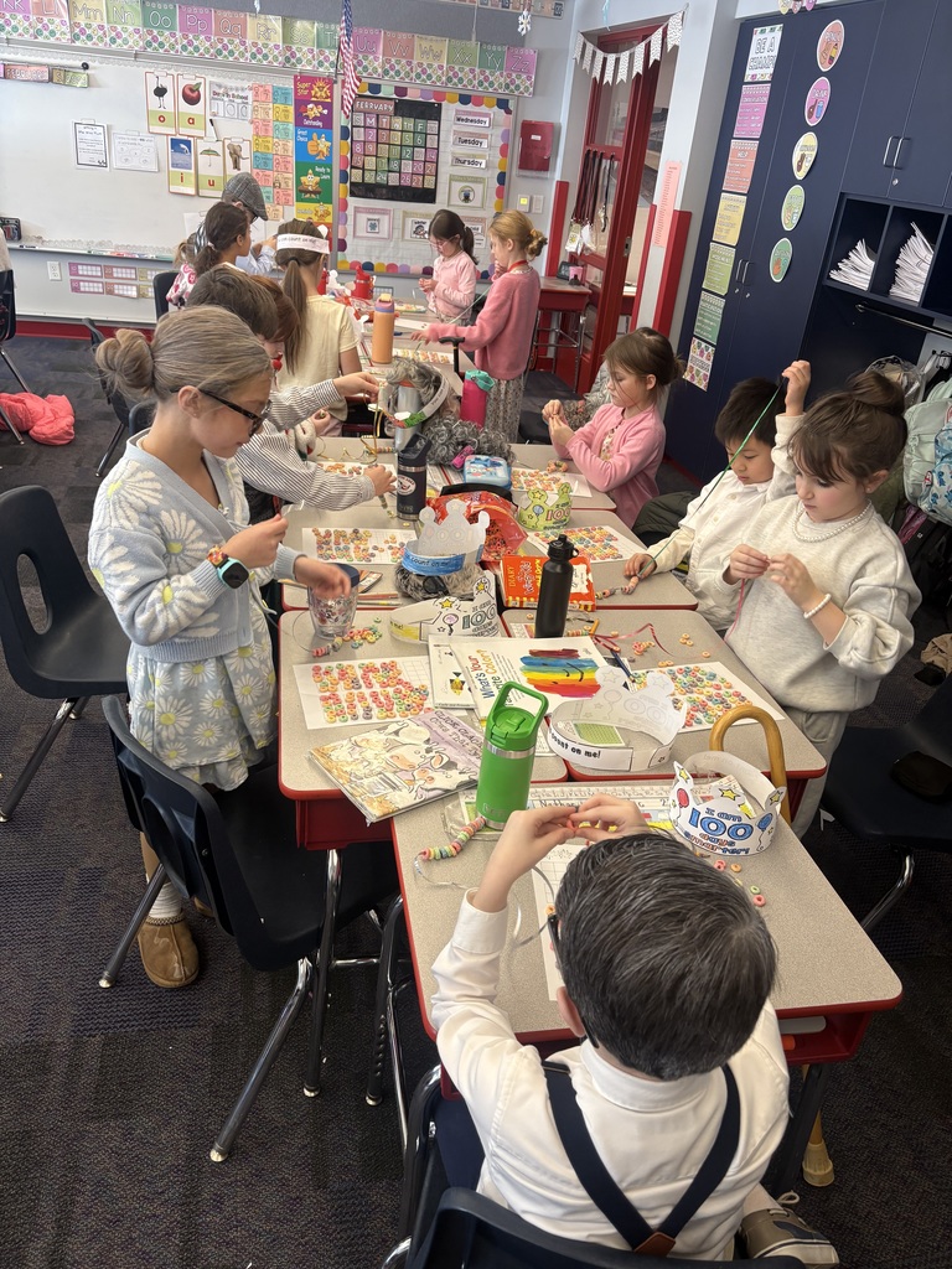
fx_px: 953
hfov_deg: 53.1
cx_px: 476
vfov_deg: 67.3
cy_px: 634
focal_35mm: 26
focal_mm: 5.96
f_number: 1.6
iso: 100
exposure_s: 1/60
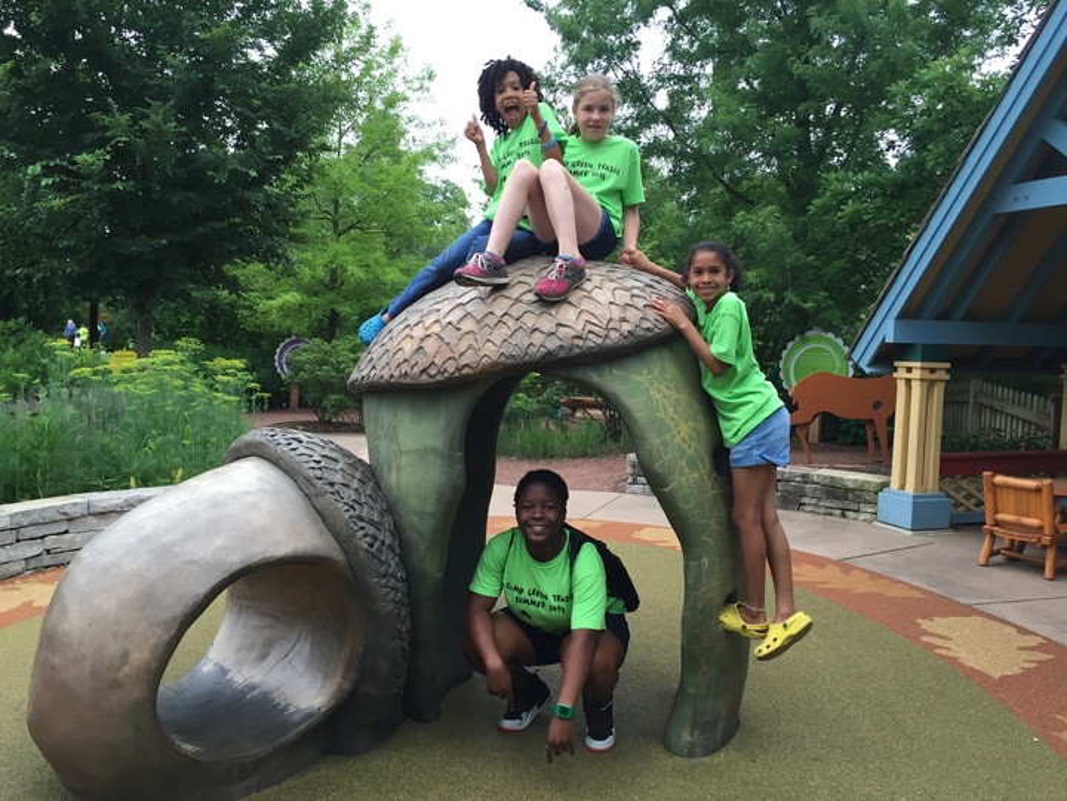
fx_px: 894
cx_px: 534
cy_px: 400
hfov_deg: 61.7
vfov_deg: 48.2
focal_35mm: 29
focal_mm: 4.15
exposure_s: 1/30
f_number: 2.2
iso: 32
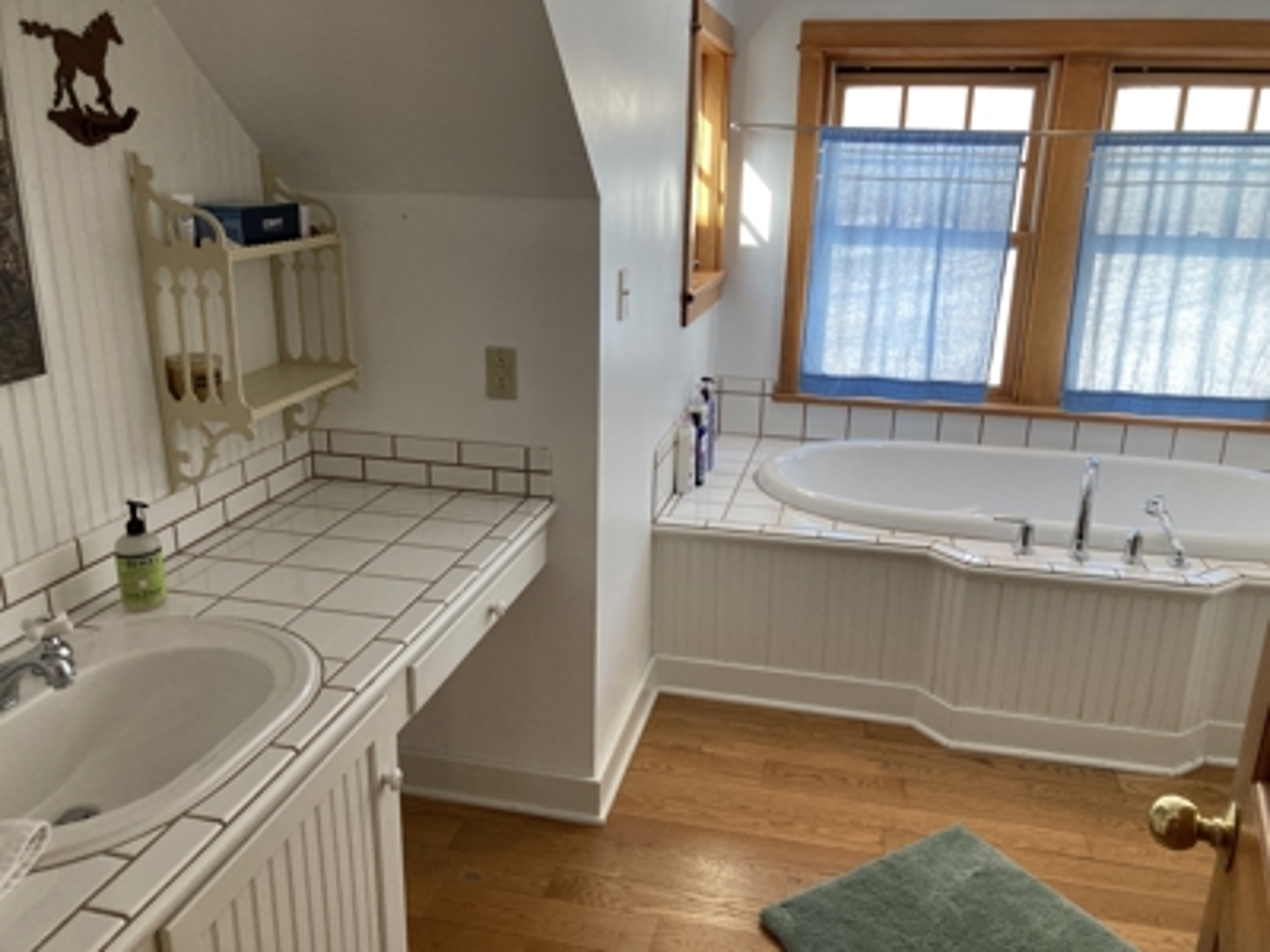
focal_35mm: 28
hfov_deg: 63.4
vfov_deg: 49.7
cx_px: 635
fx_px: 1027
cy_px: 476
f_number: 1.8
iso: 80
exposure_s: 1/78
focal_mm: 3.99
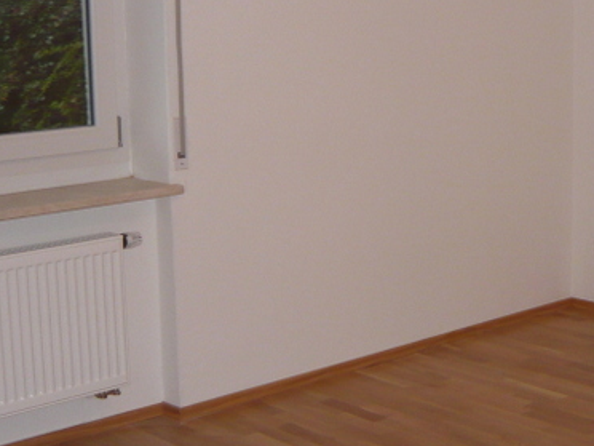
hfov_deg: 27.1
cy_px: 168
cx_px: 441
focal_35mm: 71
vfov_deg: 20.7
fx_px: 1218
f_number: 2.8
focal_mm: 5.5
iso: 200
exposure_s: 1/30
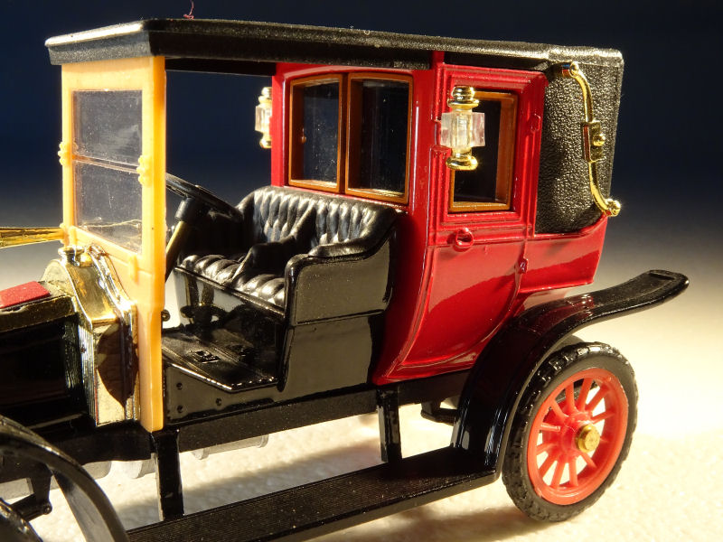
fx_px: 752
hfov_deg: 51.4
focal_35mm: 36
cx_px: 362
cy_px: 271
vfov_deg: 39.7
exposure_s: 1/40
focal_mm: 6.17
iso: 250
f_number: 8
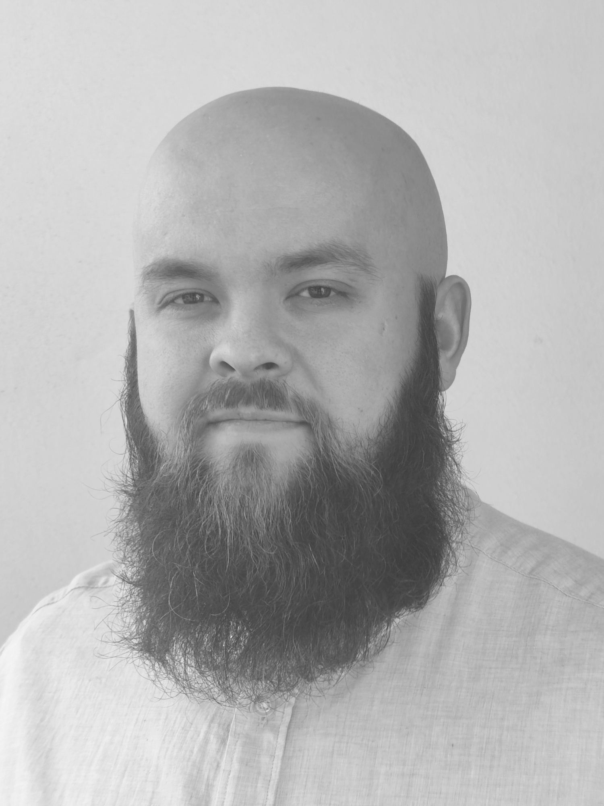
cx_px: 302
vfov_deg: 39.7
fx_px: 1117
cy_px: 403
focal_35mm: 48
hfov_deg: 30.3
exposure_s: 1/340
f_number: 1.69
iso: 50
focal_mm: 6.72
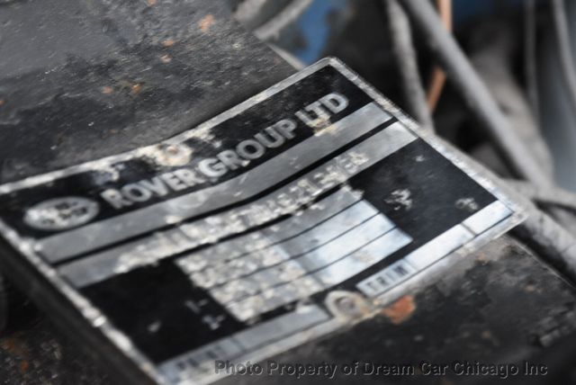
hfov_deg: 15.2
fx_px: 2162
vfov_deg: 10.2
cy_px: 192
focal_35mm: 135
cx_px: 288
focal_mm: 90
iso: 2000
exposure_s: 1/15
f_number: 13
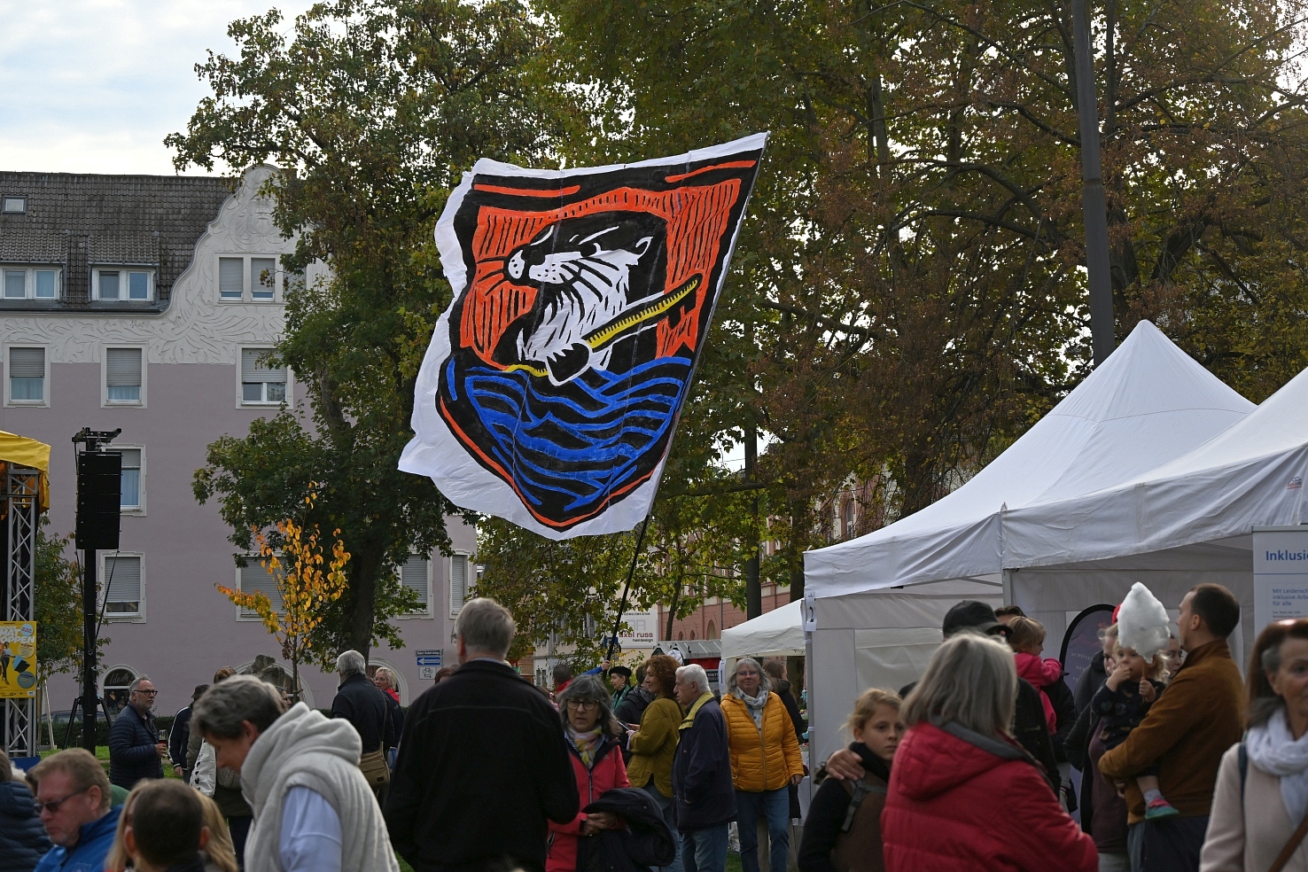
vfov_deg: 21.2
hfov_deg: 31.4
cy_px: 434
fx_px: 2325
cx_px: 660
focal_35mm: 64
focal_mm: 63
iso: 640
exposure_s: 1/1250
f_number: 6
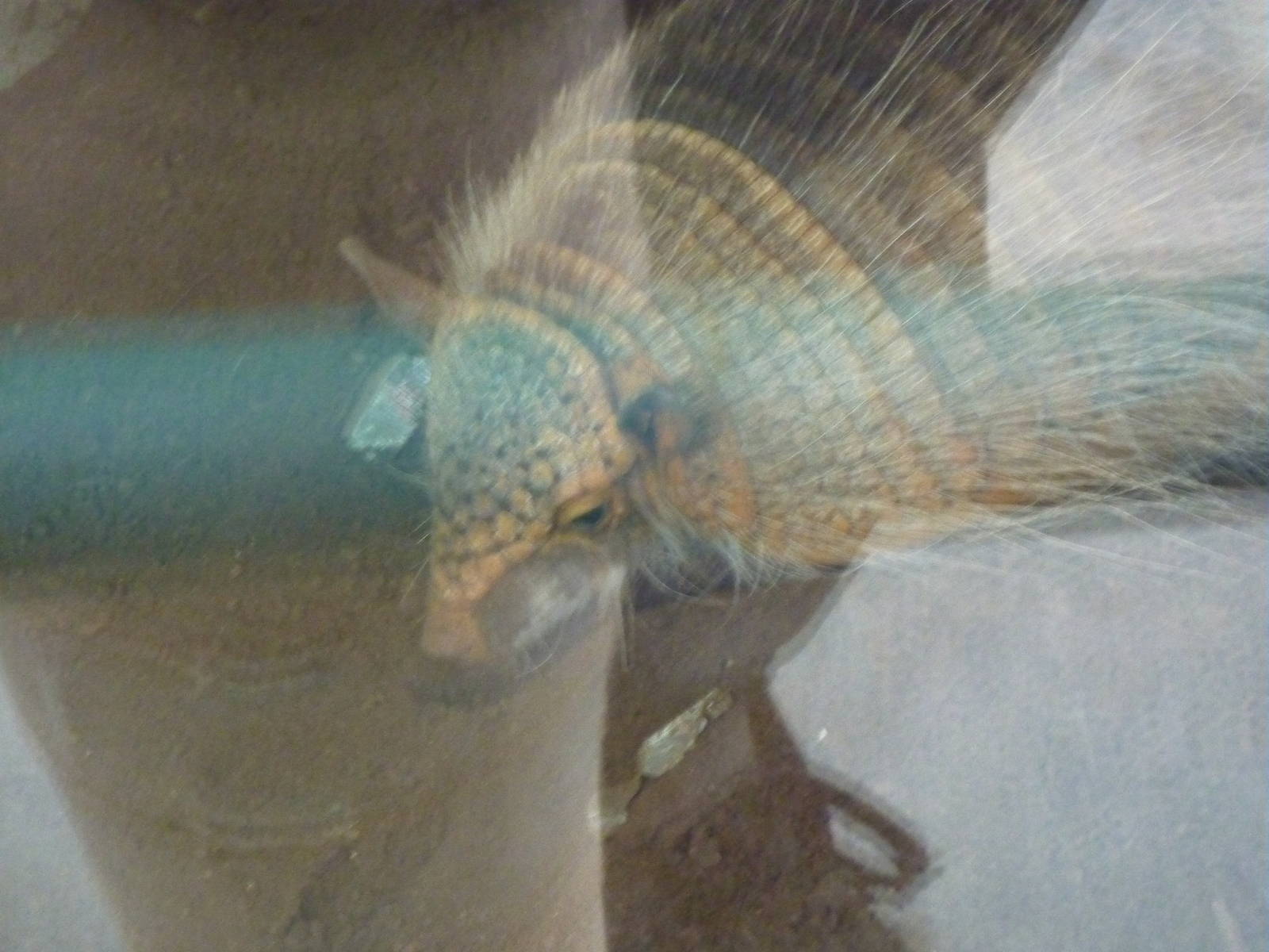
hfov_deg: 12.5
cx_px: 634
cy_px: 476
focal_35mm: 158
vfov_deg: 9.4
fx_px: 5792
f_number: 4.5
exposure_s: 1/25
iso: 800
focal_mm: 25.9
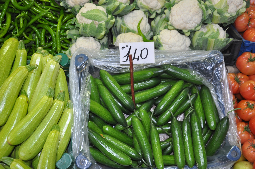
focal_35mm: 39
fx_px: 276
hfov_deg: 49.6
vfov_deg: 34.1
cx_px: 128
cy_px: 84
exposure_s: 1/60
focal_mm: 26
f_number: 4
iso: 800
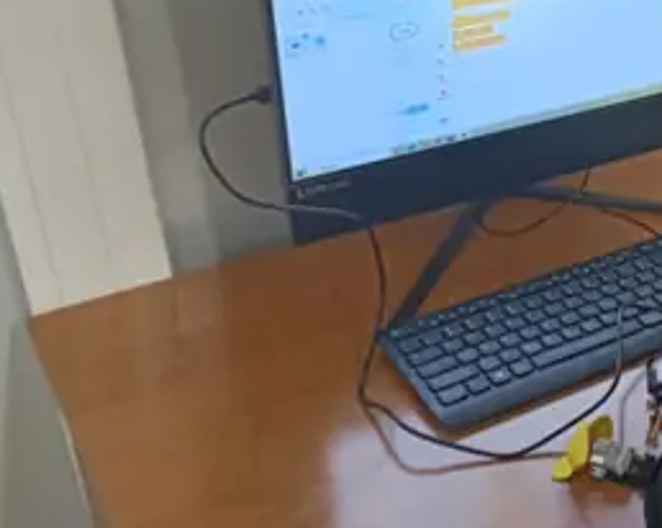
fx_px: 1155
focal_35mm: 59
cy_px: 115
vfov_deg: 25.4
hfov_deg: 29.1
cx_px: 716
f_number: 1.8
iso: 250
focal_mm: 3.98
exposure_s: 1/33.3
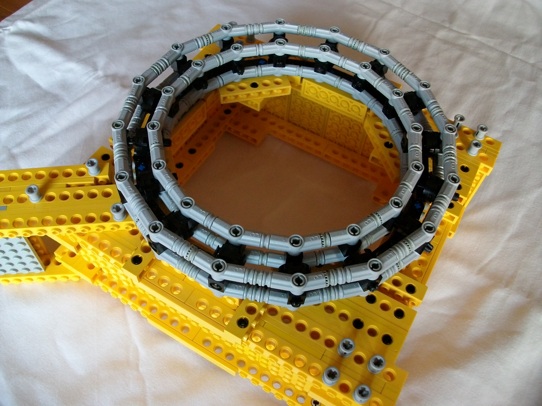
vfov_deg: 44.2
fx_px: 501
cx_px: 271
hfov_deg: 56.8
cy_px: 203
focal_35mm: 32
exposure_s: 1/29.6
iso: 200
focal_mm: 5.7
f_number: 2.9
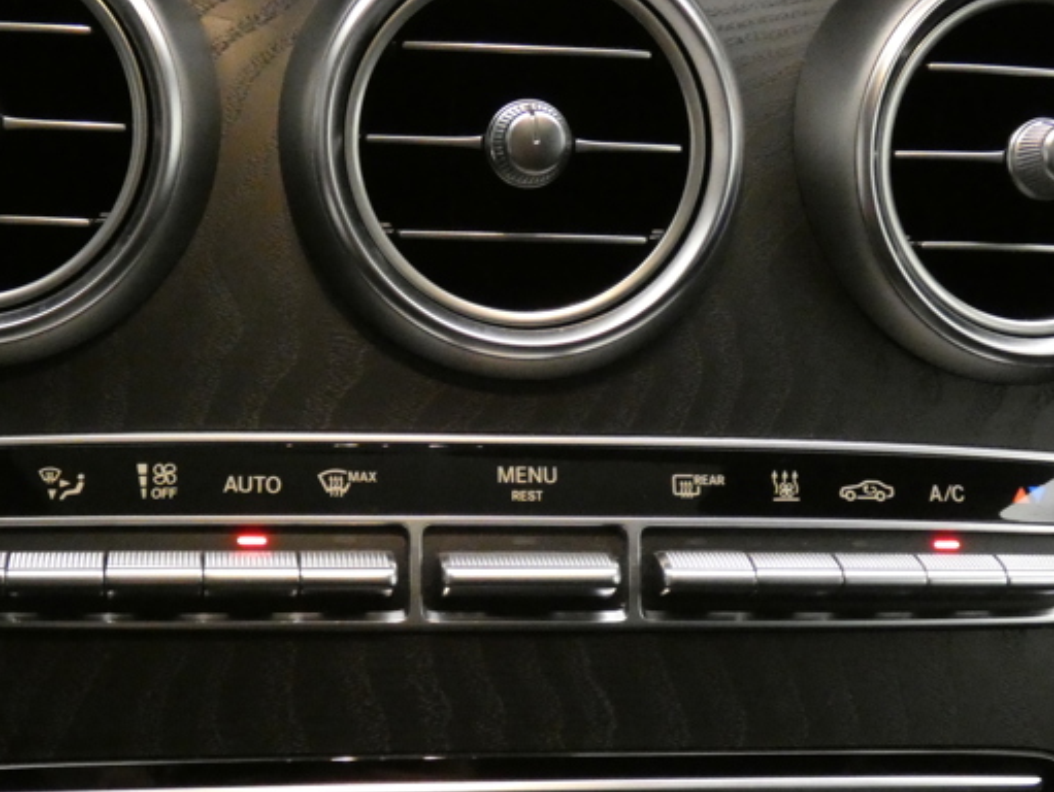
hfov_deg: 31.6
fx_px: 1859
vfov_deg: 24.0
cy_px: 495
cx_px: 485
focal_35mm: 61
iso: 1600
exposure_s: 1/20
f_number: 3.6
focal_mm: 7.1
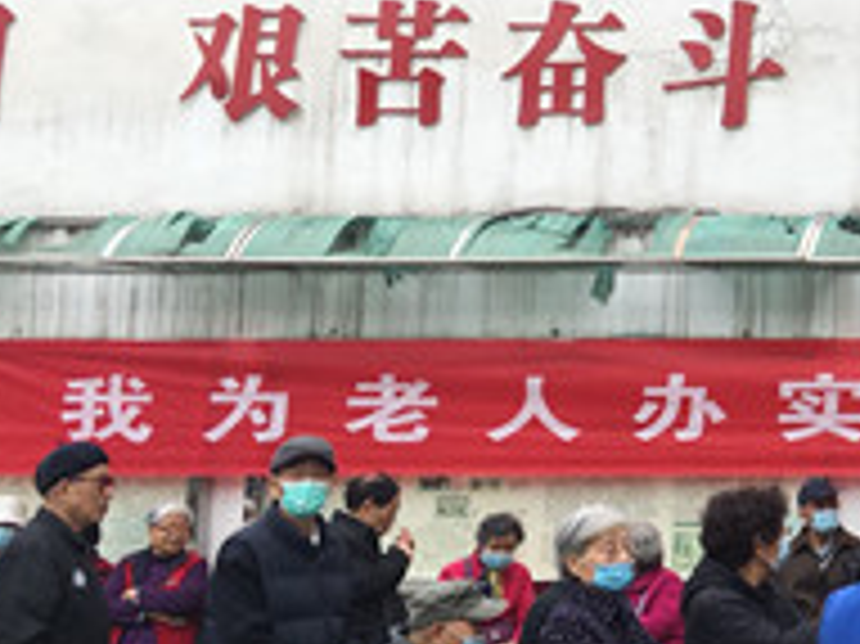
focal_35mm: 91
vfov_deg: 16.1
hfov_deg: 19.0
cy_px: 171
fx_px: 2259
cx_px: 1279
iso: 25
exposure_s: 1/390
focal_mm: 4.15
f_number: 2.2
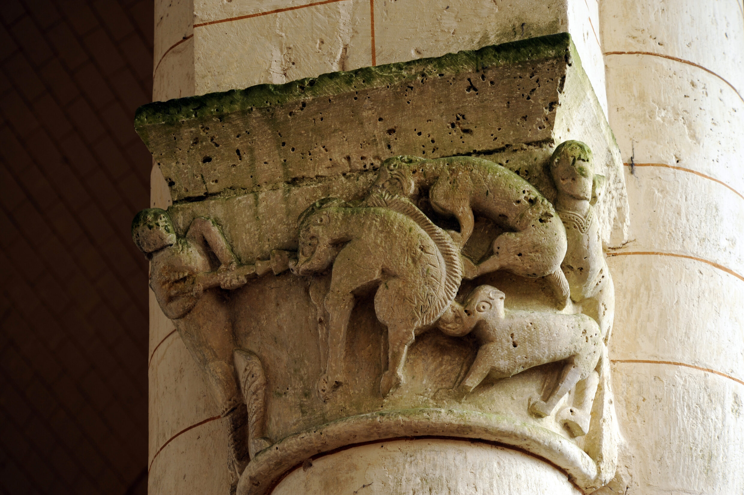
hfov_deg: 12.5
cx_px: 372
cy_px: 248
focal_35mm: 165
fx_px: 3408
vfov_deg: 8.3
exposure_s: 1/5
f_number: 7.1
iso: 200
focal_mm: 165
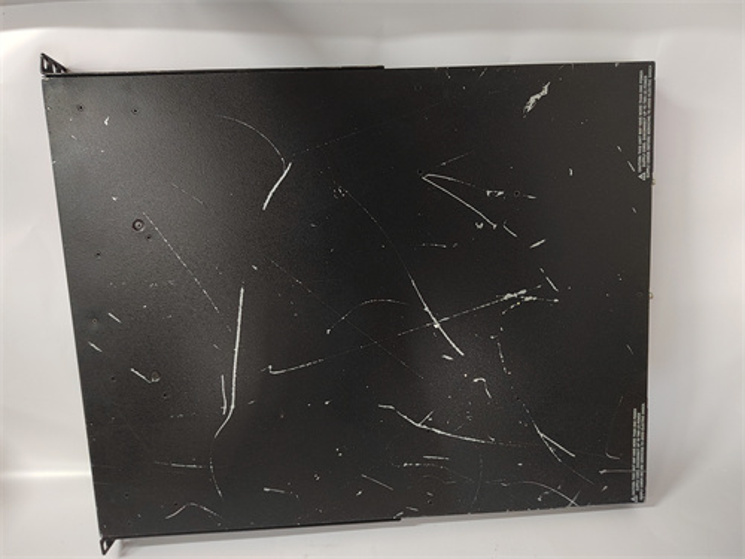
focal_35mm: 23
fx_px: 495
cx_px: 372
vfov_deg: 58.9
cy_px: 280
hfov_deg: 73.9
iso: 1597
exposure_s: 1/50
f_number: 1.9
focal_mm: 5.52
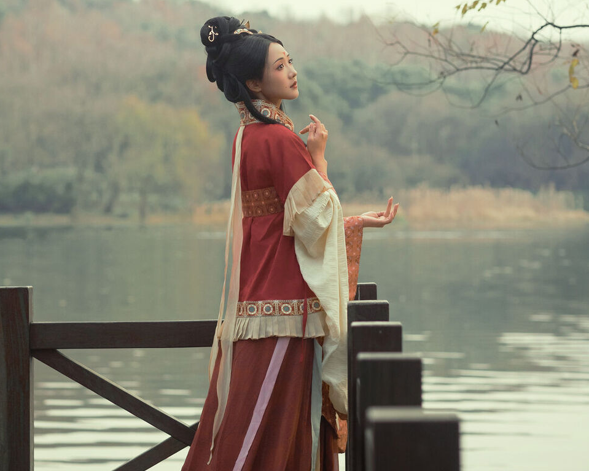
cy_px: 134
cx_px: 286
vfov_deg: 11.8
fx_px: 2283
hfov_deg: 14.7
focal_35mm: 131
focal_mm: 85
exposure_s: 1/800
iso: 640
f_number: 3.5
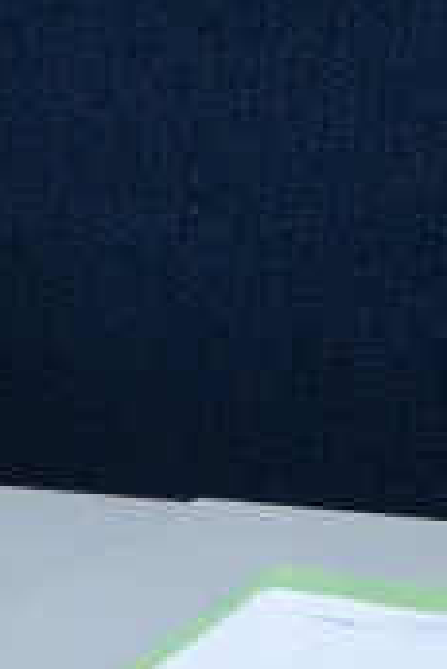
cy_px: -778
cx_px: 2010
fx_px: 8828
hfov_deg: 2.8
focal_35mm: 475
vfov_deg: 4.3
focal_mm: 42
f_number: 7.1
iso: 3200
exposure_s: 1/250
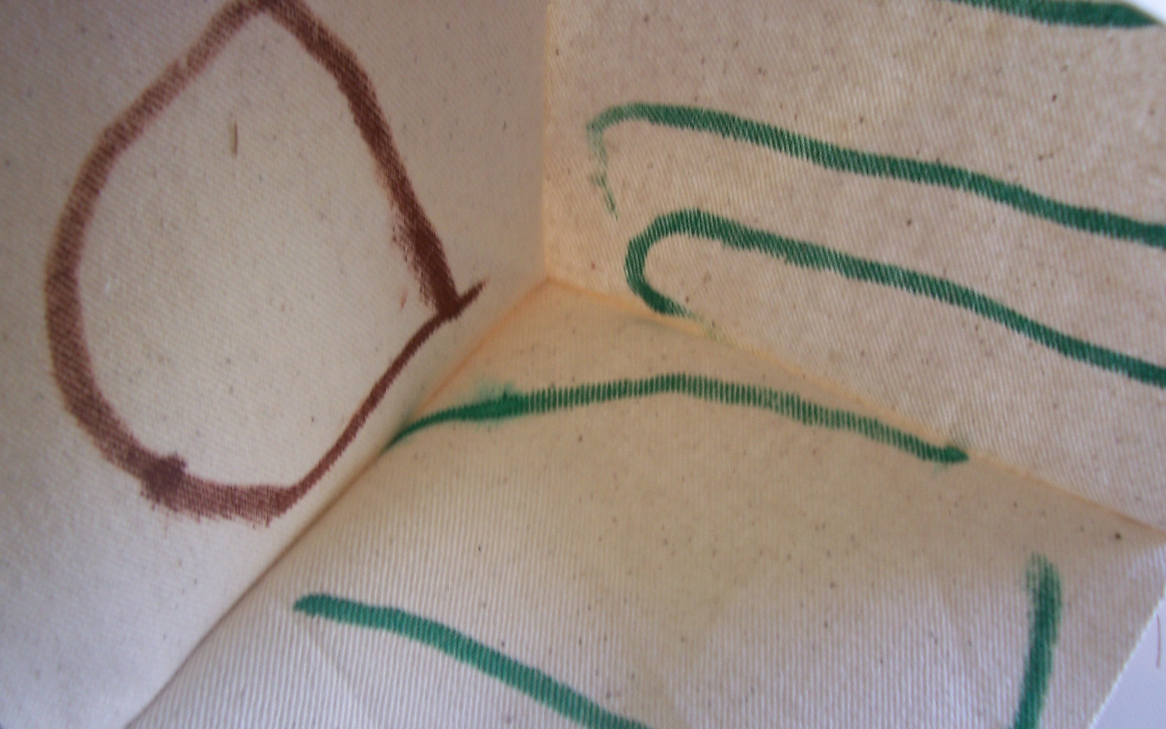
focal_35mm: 37
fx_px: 1176
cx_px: 586
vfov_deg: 34.4
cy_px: 336
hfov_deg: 52.7
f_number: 2.7
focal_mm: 5.6
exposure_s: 1/30
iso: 80
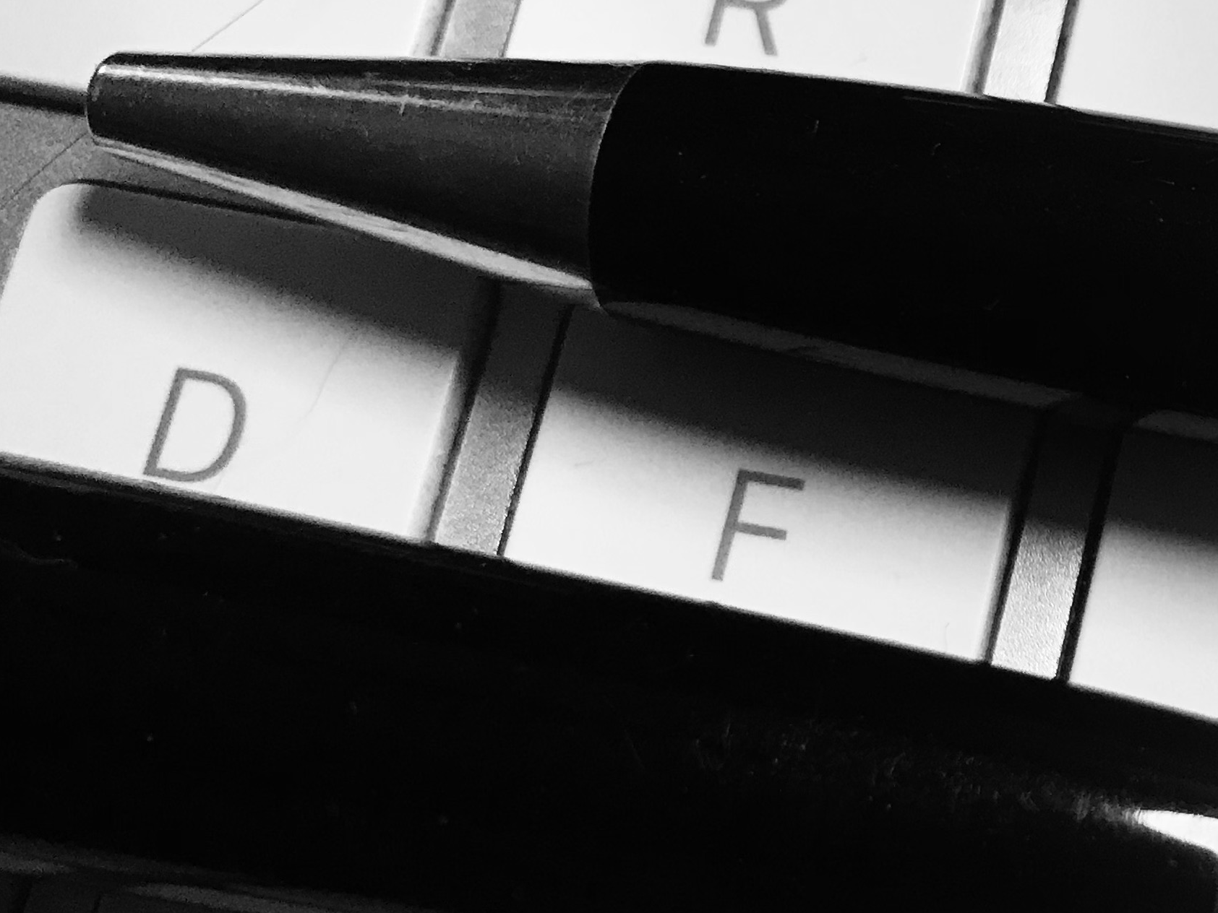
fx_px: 2358
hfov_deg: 25.9
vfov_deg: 21.9
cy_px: 443
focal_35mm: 67
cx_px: 1454
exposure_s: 1/30
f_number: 1.8
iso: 20
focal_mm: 3.99
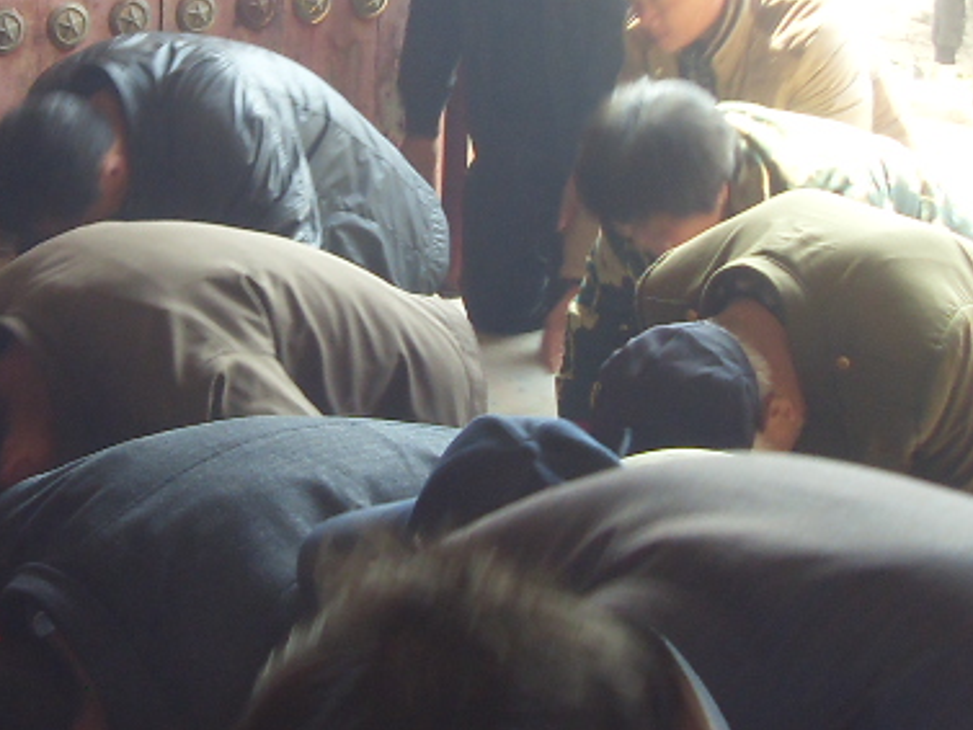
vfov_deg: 13.9
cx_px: 44
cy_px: 196
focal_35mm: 106
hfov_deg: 18.2
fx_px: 2980
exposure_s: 1/45
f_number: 3.5
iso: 100
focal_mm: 6.6
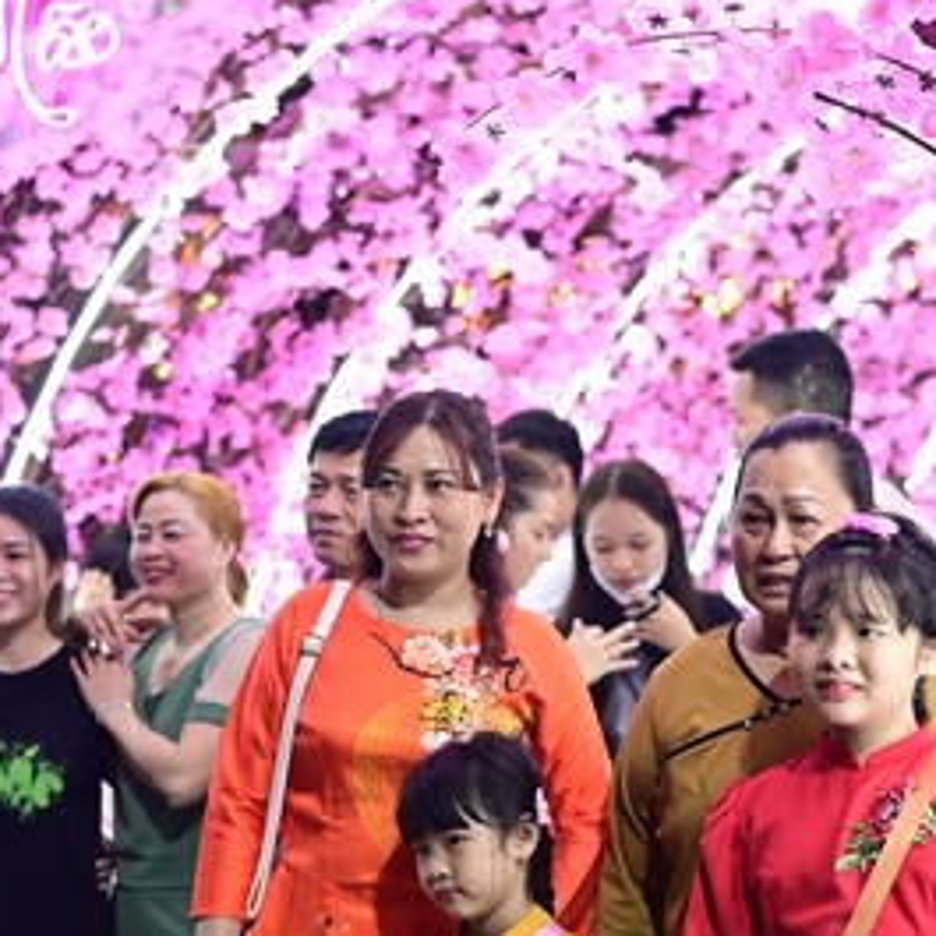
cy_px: 664
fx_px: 3182
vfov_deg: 16.7
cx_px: 434
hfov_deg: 16.7
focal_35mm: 104
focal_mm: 50
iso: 2500
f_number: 2.5
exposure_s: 1/100
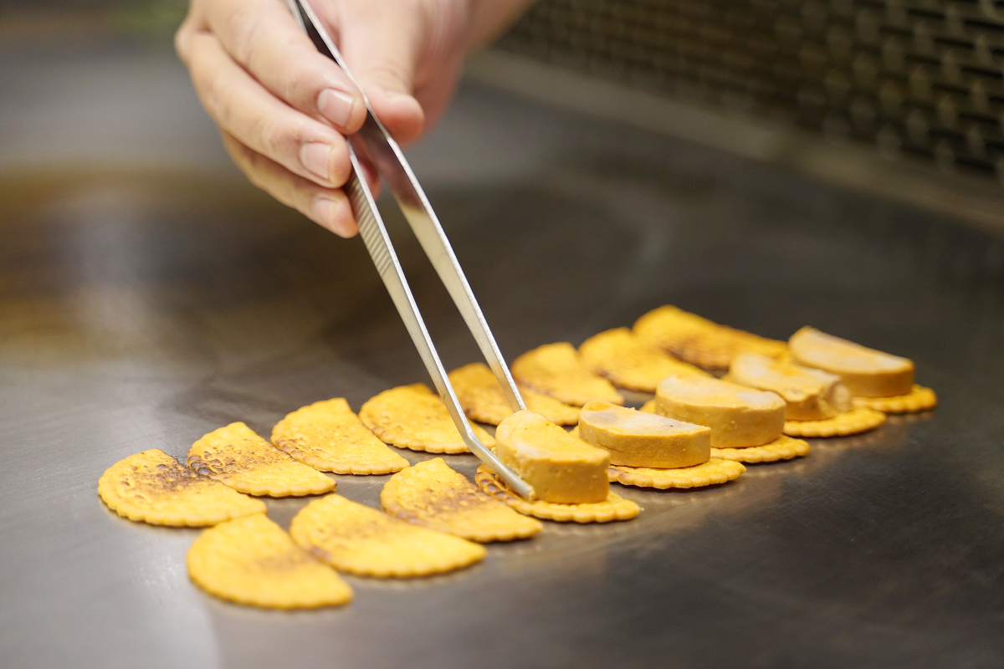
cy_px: 334
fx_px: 2092
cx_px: 502
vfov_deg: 18.2
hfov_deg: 27.0
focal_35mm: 75
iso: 1600
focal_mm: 75
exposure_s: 1/160
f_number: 3.2
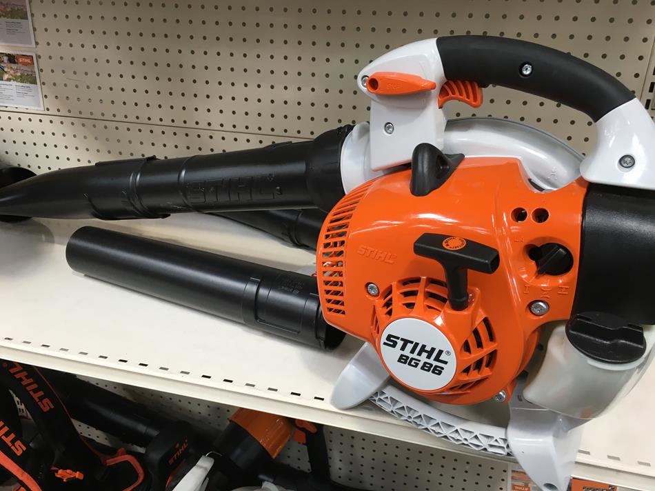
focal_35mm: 29
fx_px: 549
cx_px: 328
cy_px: 246
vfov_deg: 48.2
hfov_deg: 61.7
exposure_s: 1/33
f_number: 2.2
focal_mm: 4.15
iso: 32
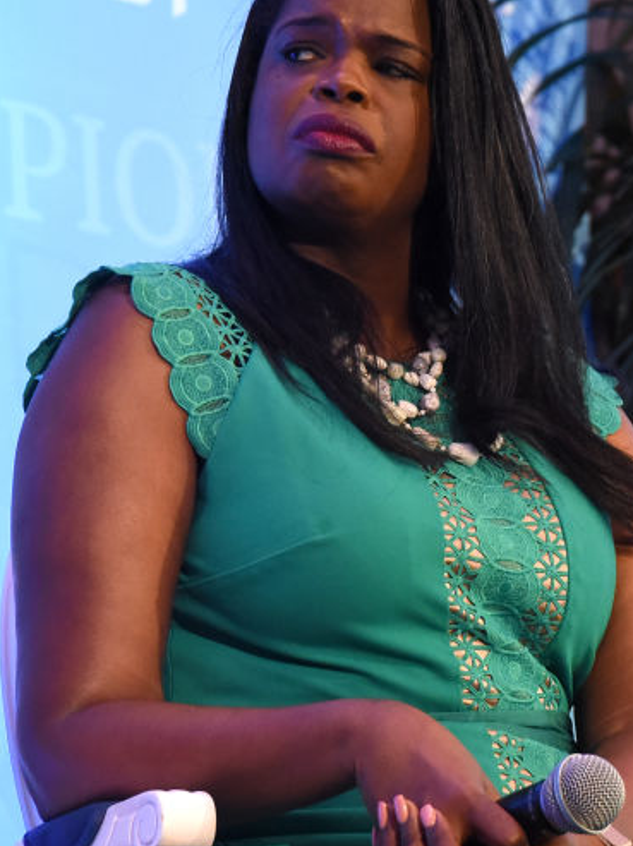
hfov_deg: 7.1
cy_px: 407
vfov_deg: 9.4
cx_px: 422
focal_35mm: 210
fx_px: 5127
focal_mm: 105
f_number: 6.3
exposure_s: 1/100
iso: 3200
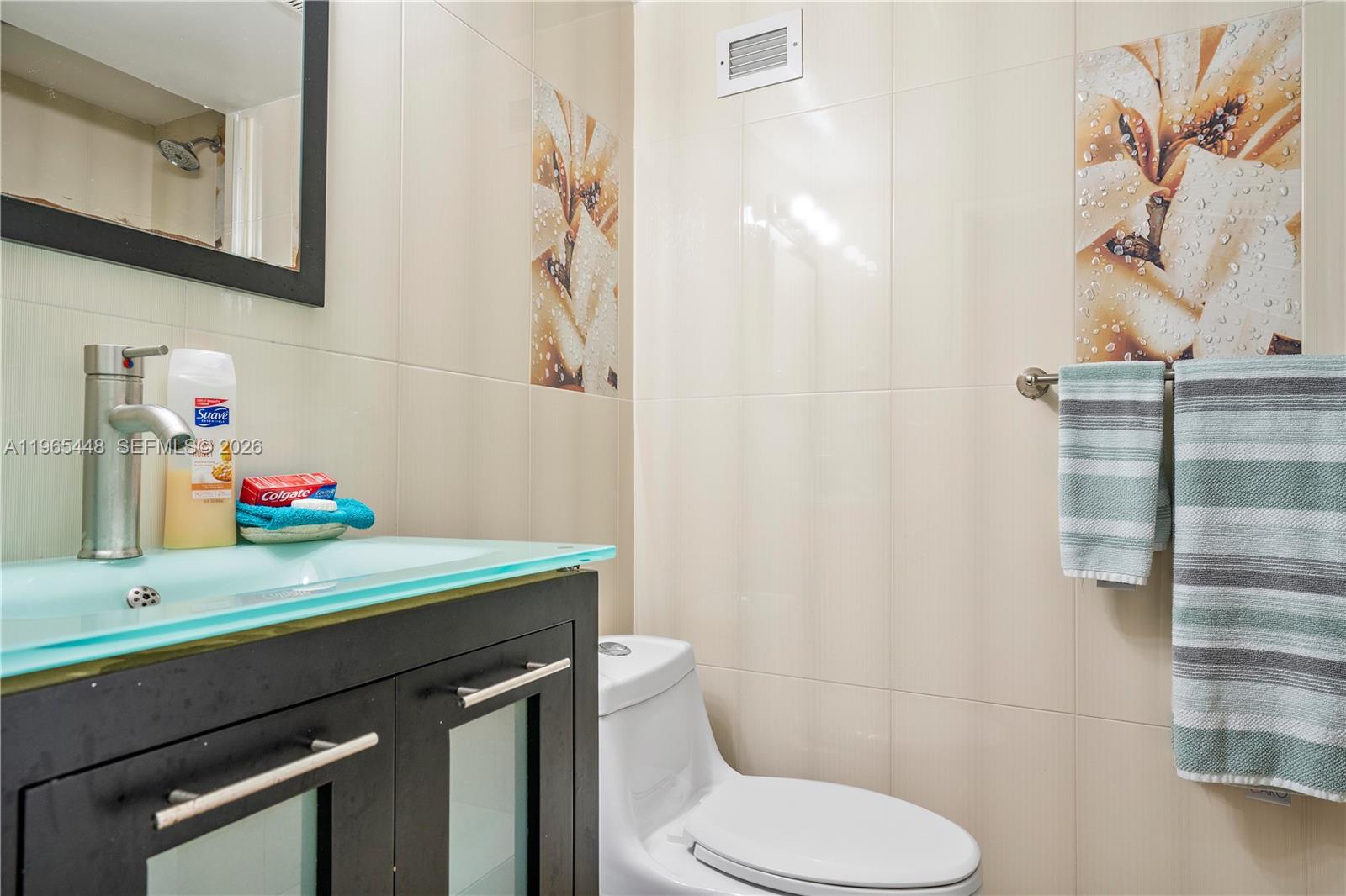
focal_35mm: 20
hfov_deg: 84.0
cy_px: 448
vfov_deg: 61.9
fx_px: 748
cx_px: 673
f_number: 8
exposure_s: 1/15
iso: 400
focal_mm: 20
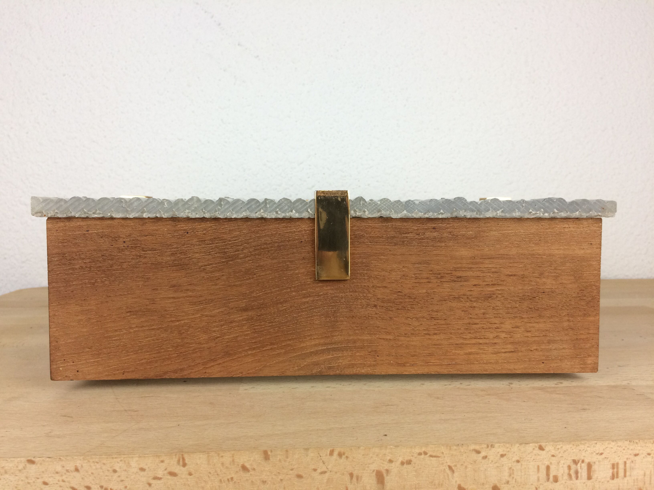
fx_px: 548
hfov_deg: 61.7
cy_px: 245
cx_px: 327
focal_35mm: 29
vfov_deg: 48.2
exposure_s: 1/100
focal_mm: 4.15
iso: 64
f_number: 2.2
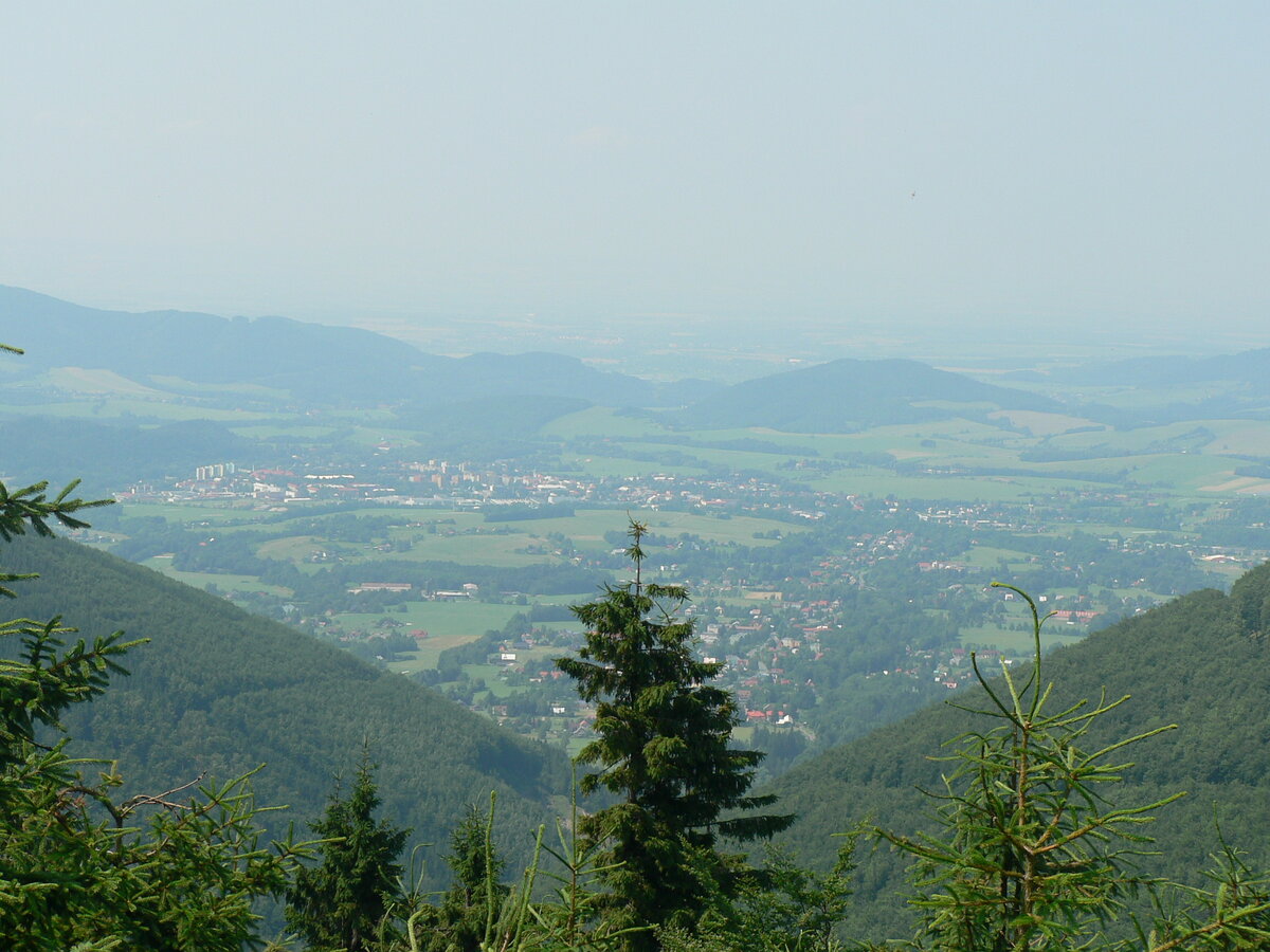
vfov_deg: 16.4
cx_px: 635
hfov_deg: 21.8
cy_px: 476
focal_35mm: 90
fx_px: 3302
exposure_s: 1/400
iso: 64
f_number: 4.5
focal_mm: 15.5
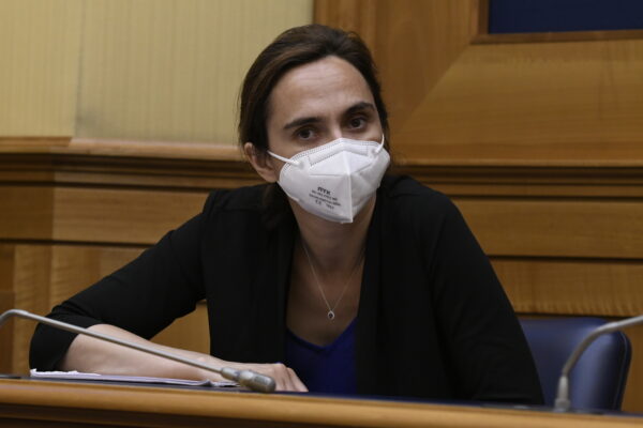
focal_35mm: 168
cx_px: 322
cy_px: 214
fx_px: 3000
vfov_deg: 8.2
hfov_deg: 12.2
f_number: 5
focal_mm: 112
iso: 2500
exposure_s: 1/160
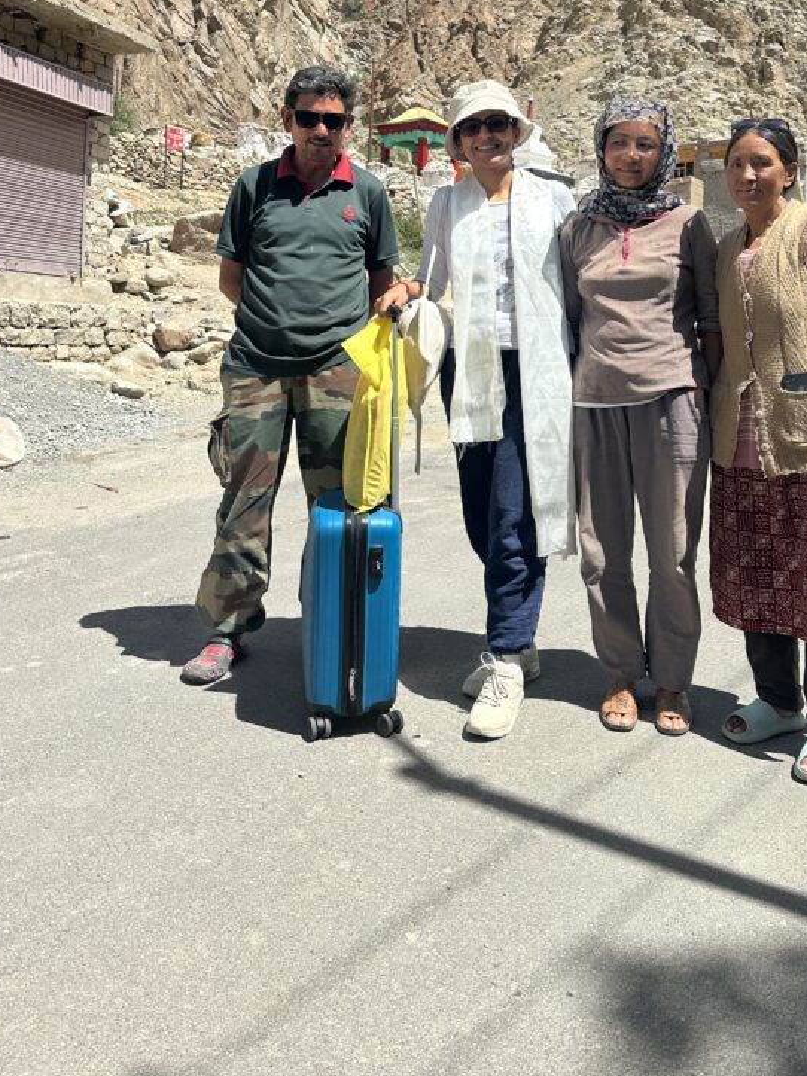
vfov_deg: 52.8
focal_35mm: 34
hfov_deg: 41.5
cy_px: 350
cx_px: 505
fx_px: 1057
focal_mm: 6.86
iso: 80
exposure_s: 1/4348
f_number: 1.78
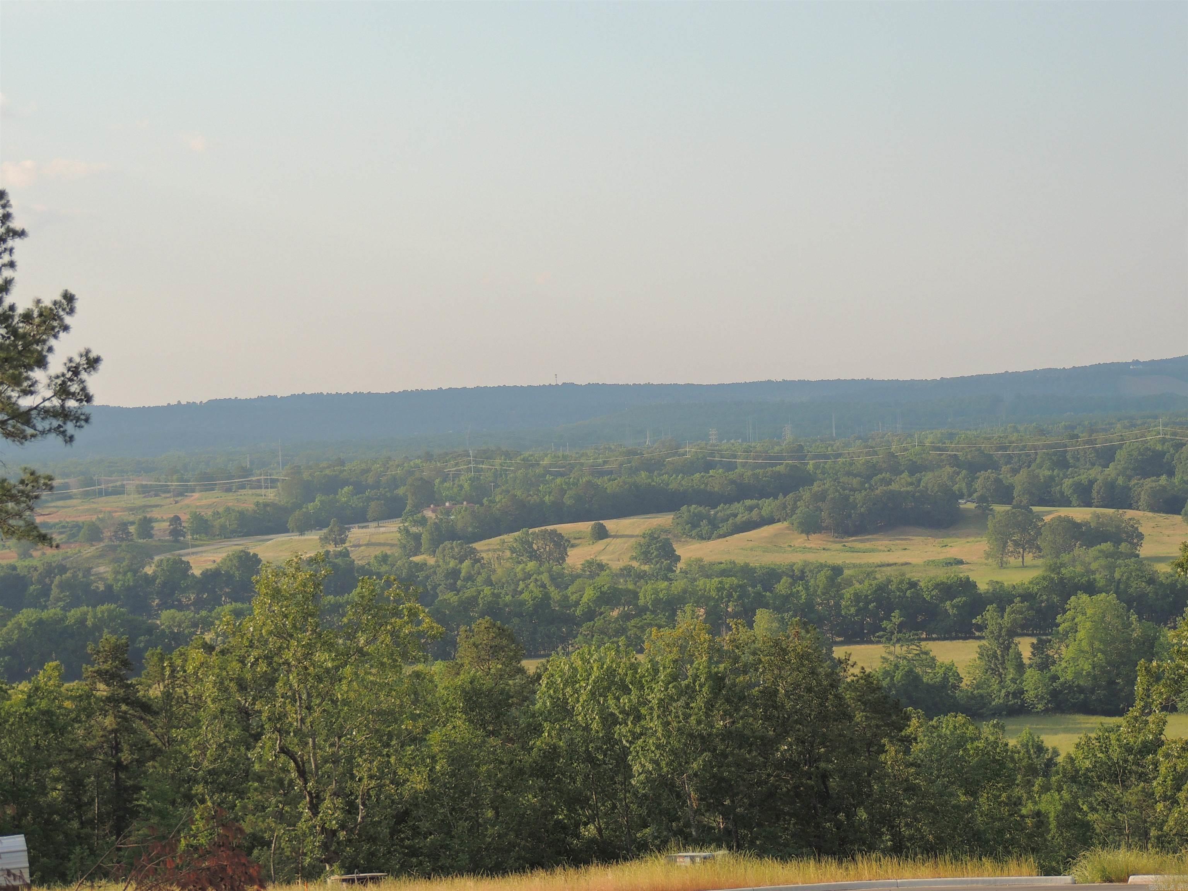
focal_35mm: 120
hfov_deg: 16.4
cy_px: 446
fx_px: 4118
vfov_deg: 12.3
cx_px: 594
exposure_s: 1/320
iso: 100
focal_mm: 21.4
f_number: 4.2
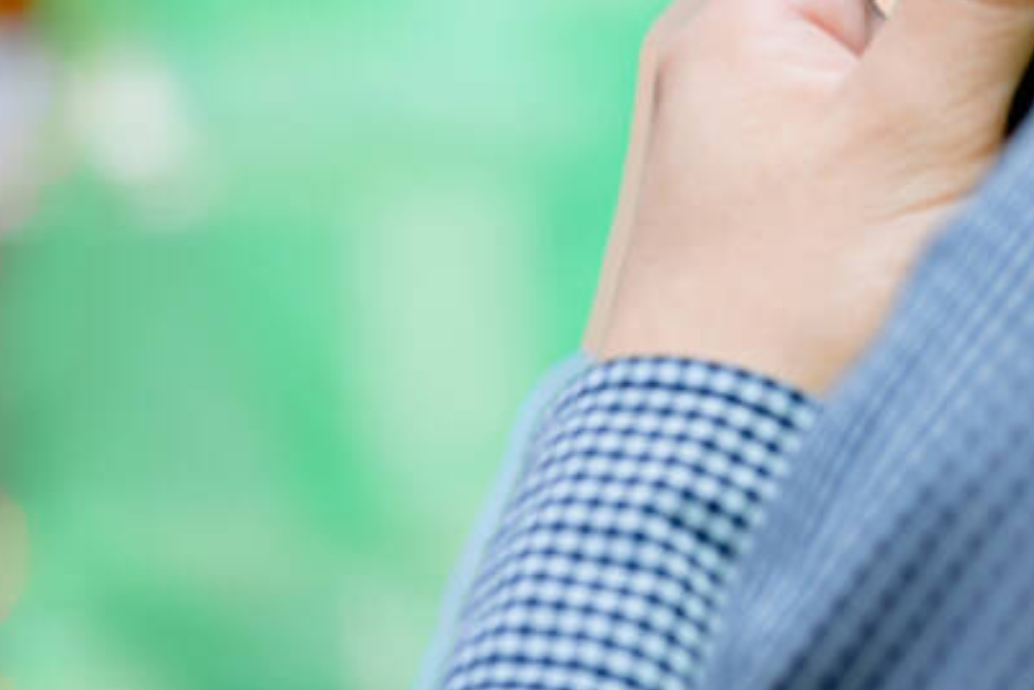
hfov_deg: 6.2
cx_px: 824
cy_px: -272
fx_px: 9481
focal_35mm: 330
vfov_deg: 4.2
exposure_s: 1/1000
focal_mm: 52
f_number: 2.8
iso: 100
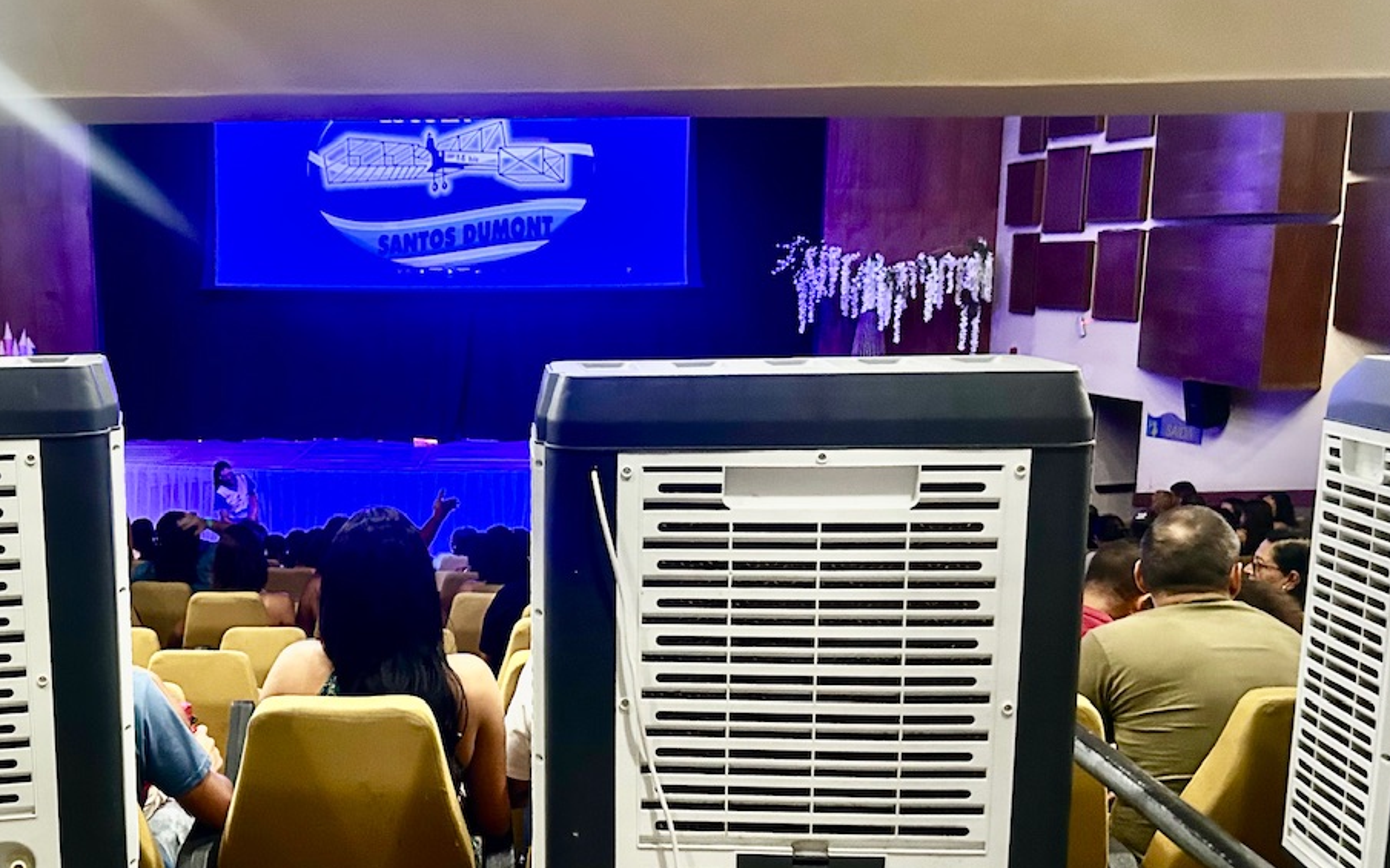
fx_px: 1477
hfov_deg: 49.3
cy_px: 509
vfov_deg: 32.7
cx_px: 430
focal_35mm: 39
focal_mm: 5.7
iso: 500
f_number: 1.5
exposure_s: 1/30
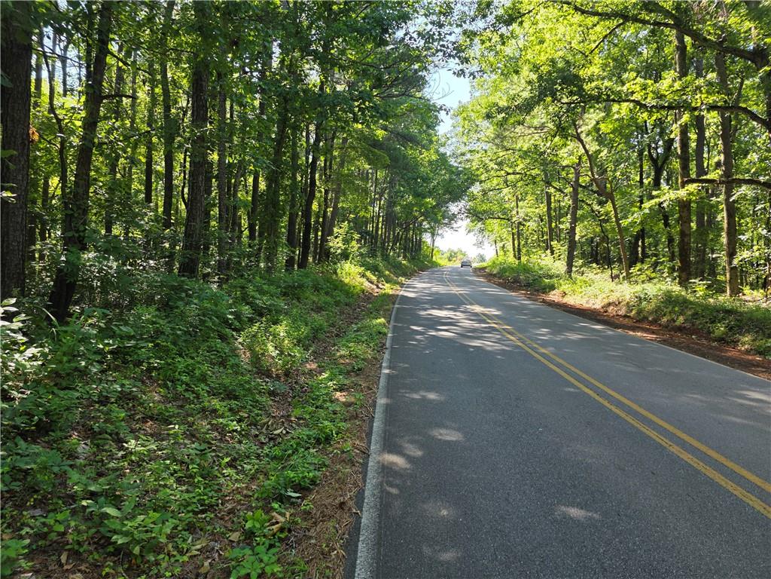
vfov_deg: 58.9
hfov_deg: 73.9
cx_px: 386
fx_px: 512
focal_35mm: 23
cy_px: 290
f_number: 1.7
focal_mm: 6.3
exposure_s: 1/359
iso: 50
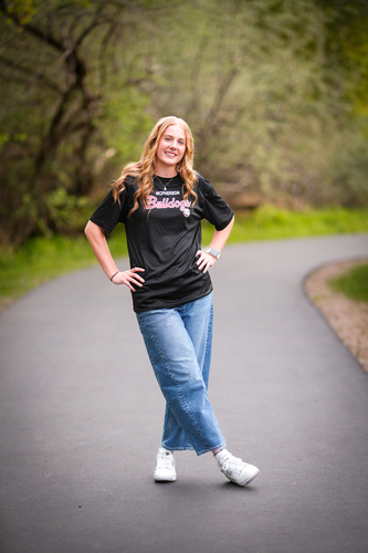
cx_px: 184
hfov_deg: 10.2
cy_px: 276
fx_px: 2071
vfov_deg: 15.2
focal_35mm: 135
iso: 64
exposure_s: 1/160
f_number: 2.2
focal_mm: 135
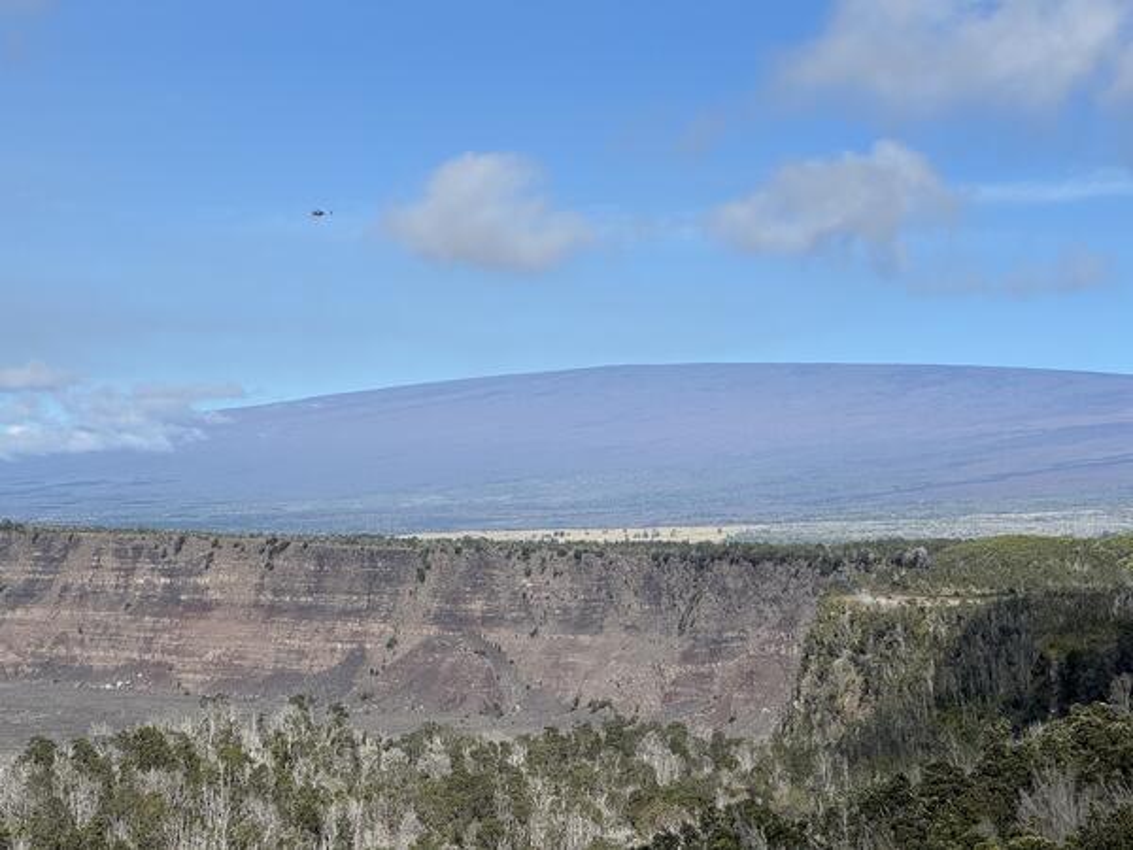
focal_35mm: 77
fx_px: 2520
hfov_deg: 25.3
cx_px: 566
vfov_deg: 19.1
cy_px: 425
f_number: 2.8
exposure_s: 1/1193
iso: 25
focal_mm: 9
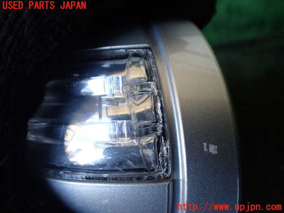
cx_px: 142
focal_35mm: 30
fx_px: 246
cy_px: 106
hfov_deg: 60.0
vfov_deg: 46.8
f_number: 2.3
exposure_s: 1/125
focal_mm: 5.4
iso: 200
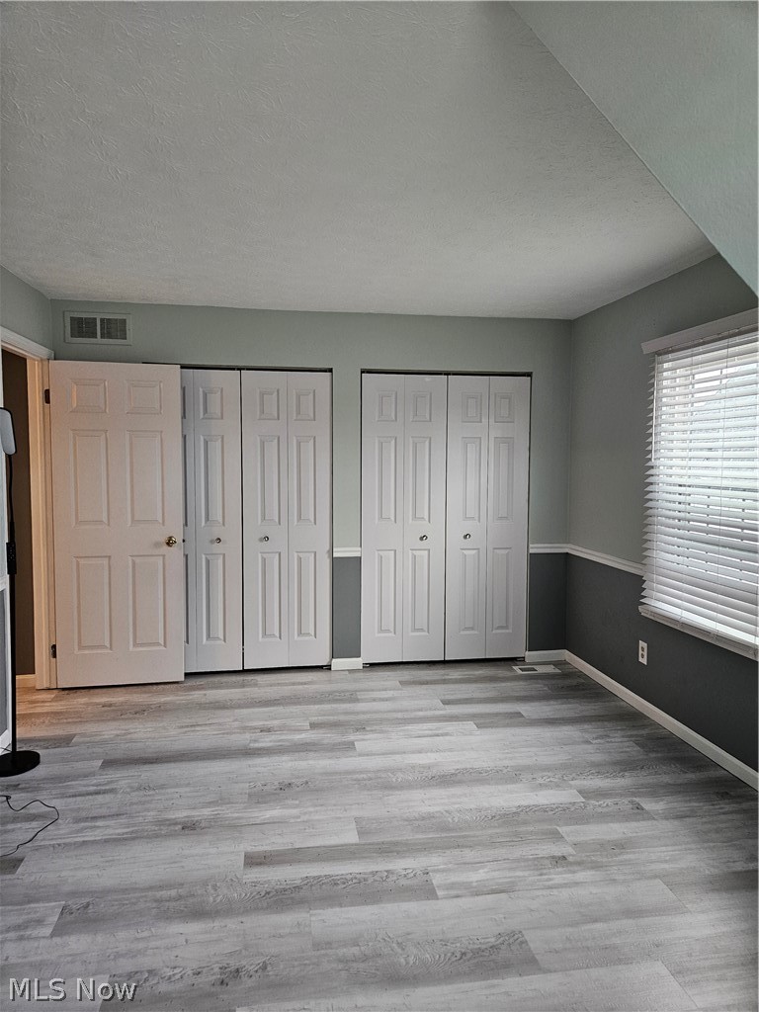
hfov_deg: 58.9
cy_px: 506
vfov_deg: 73.9
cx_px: 380
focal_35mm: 23
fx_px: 672
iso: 320
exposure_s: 1/170
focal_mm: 5.4
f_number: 1.8
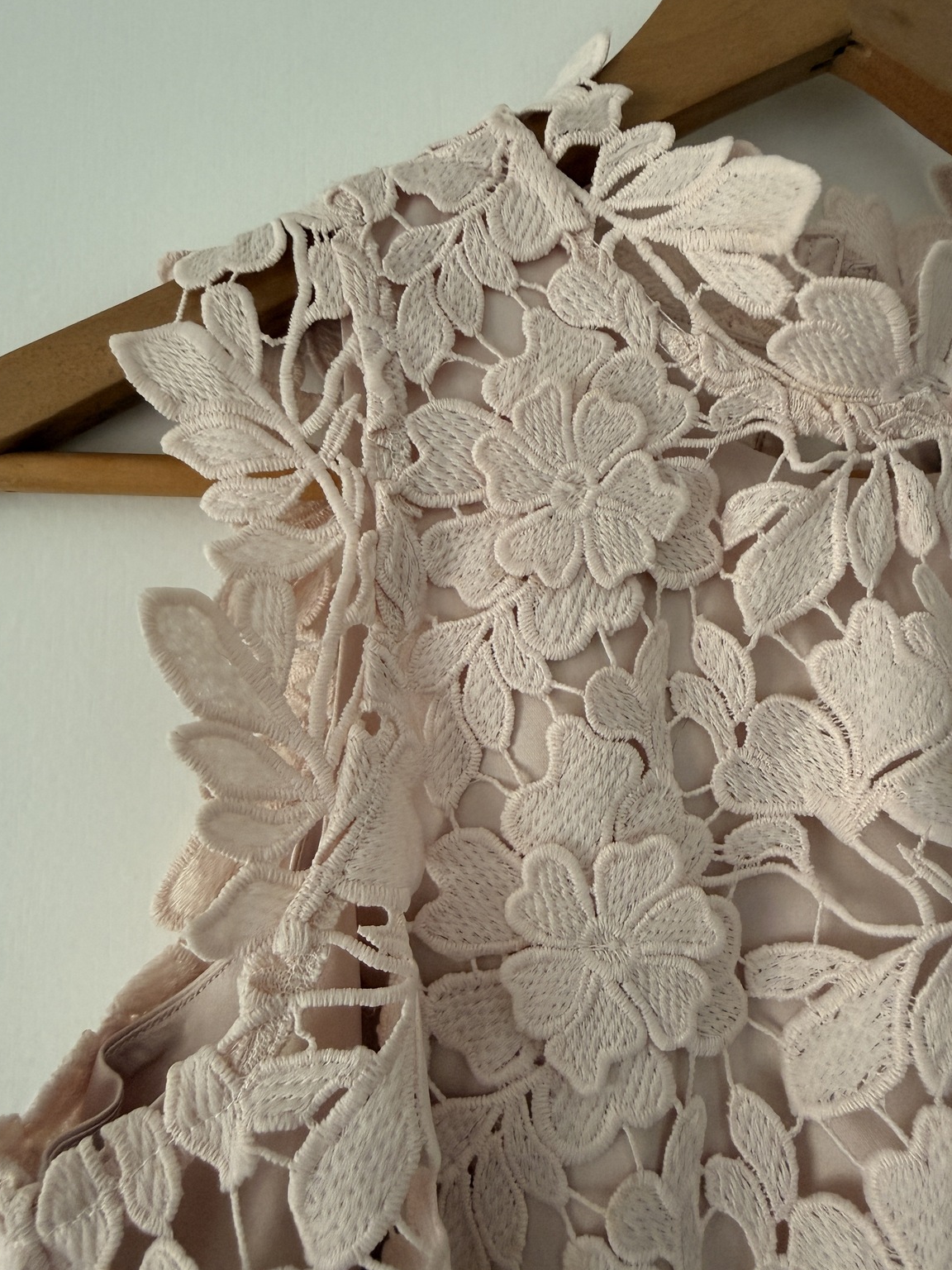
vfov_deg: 69.4
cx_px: 457
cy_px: 615
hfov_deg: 54.9
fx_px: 917
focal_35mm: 25
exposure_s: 1/99
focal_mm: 2.22
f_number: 2.2
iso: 250
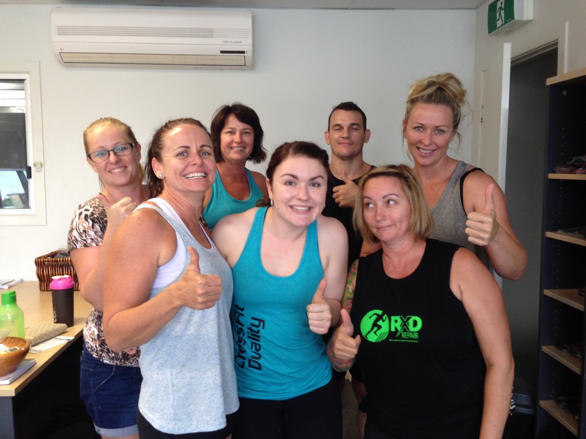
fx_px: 559
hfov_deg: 55.4
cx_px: 293
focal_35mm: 33
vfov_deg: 42.9
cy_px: 220
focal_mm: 4.12
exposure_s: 1/20
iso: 80
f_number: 2.4
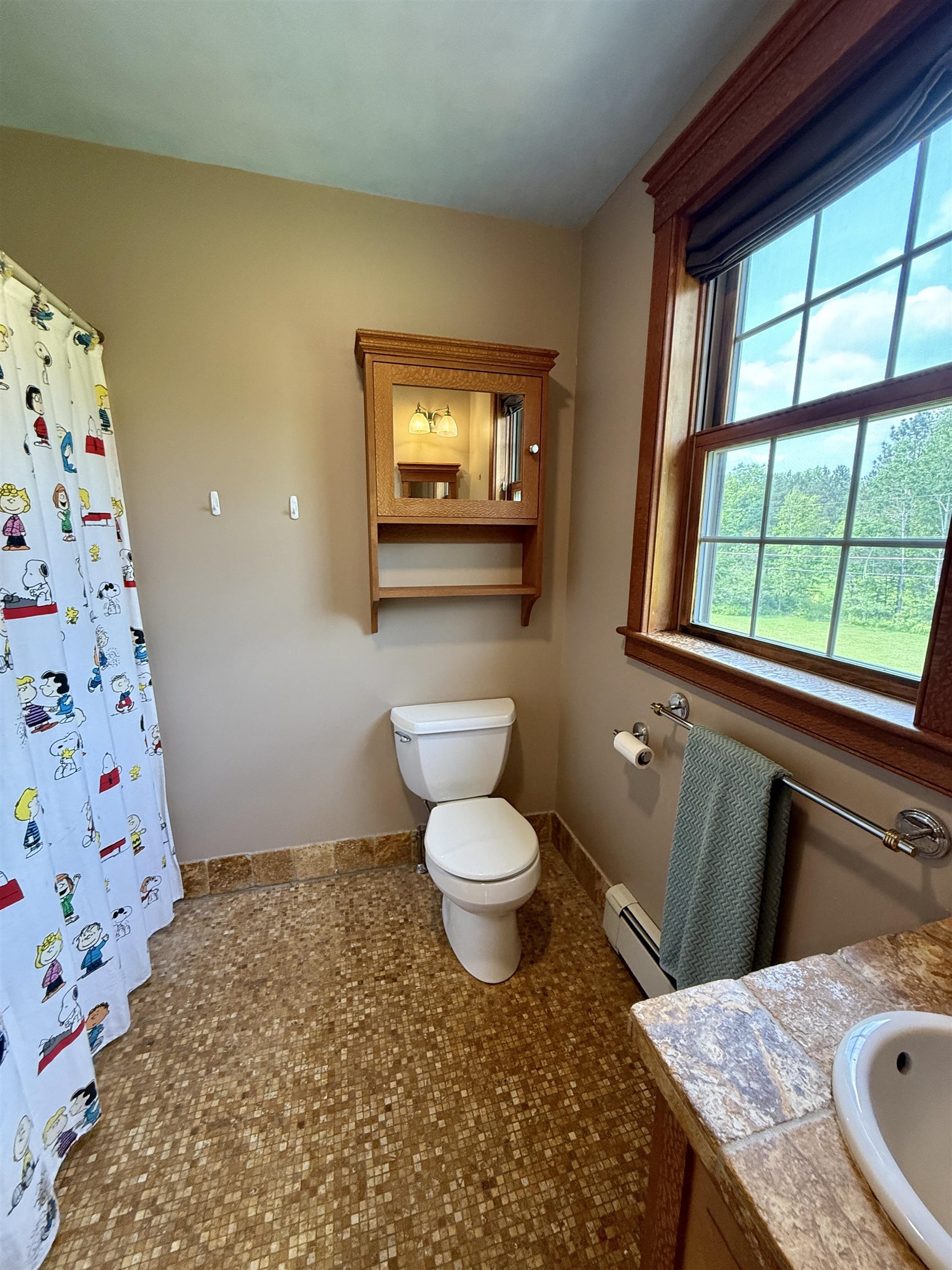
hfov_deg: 85.7
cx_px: 476
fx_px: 513
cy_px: 635
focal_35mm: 14
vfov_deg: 102.1
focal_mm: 2.22
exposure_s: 1/99
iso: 250
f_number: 2.2
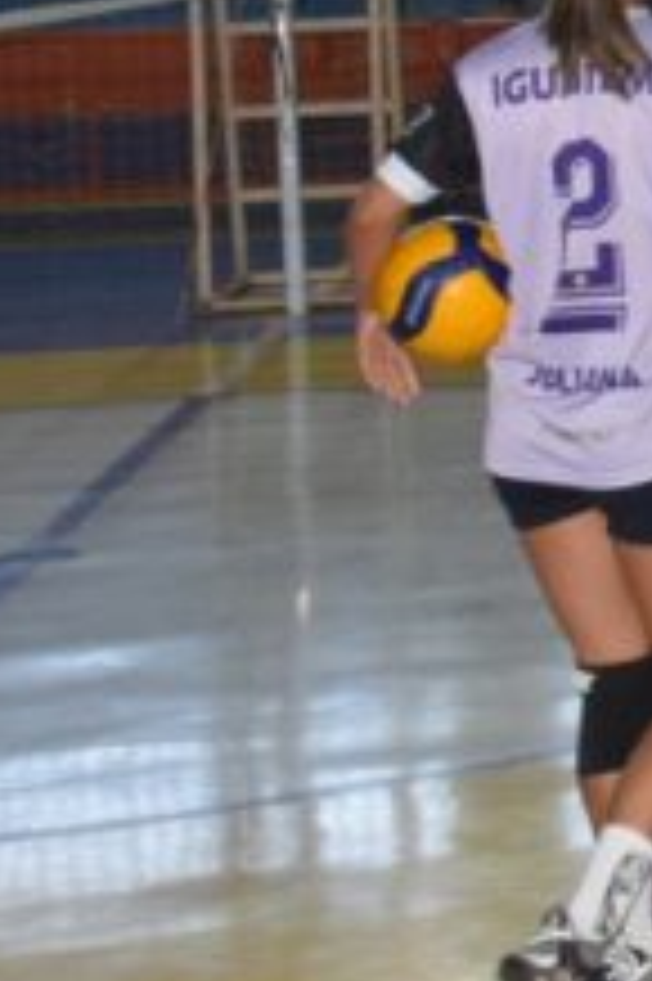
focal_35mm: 127
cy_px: 16
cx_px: 2046
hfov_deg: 8.7
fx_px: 3455
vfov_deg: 15.9
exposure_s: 1/100
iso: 800
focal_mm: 18
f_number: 5.6
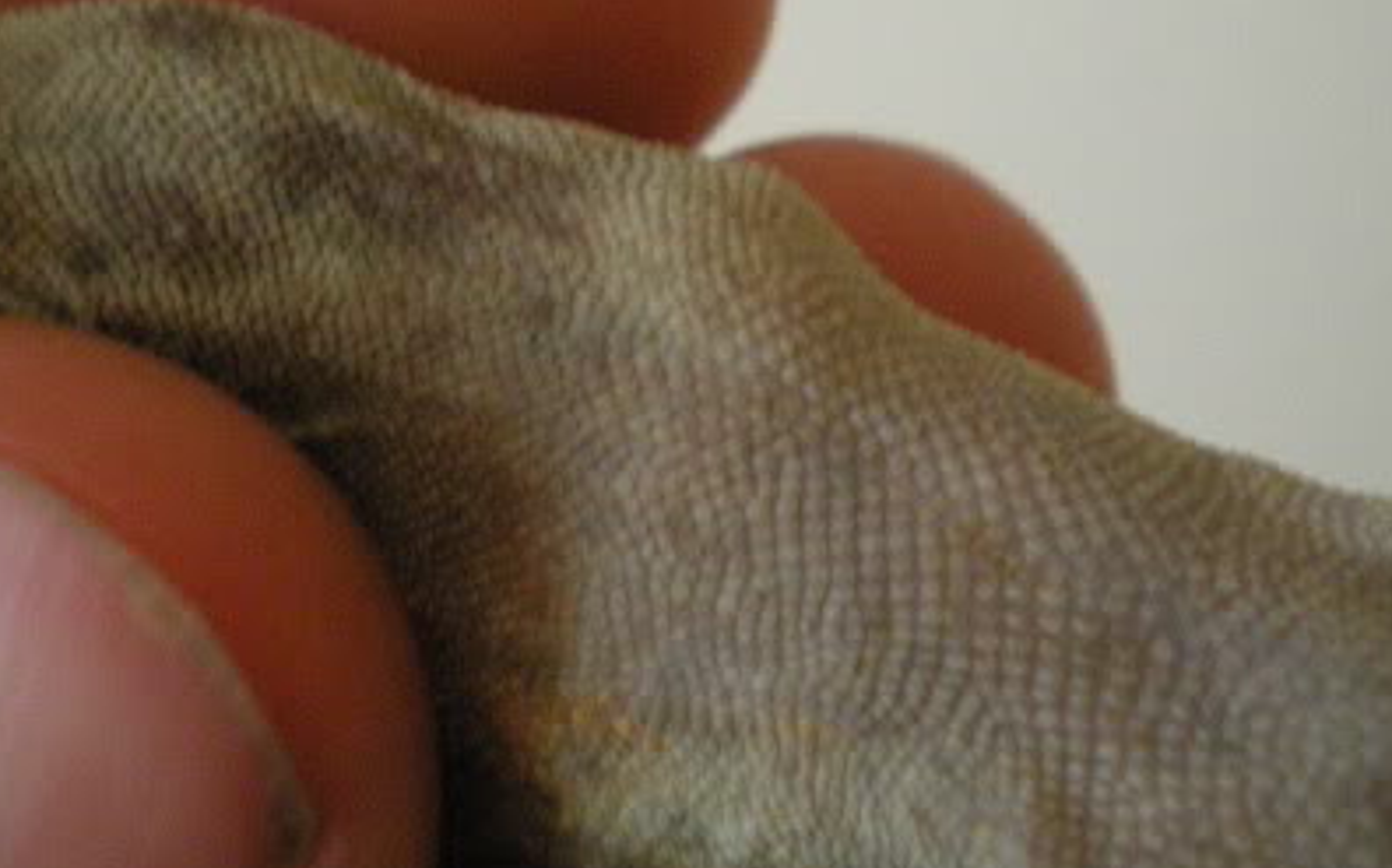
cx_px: 633
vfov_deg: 18.0
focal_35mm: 72
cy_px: 274
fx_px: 2730
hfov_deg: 28.6
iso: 800
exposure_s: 1/25
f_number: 3.5
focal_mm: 7.4
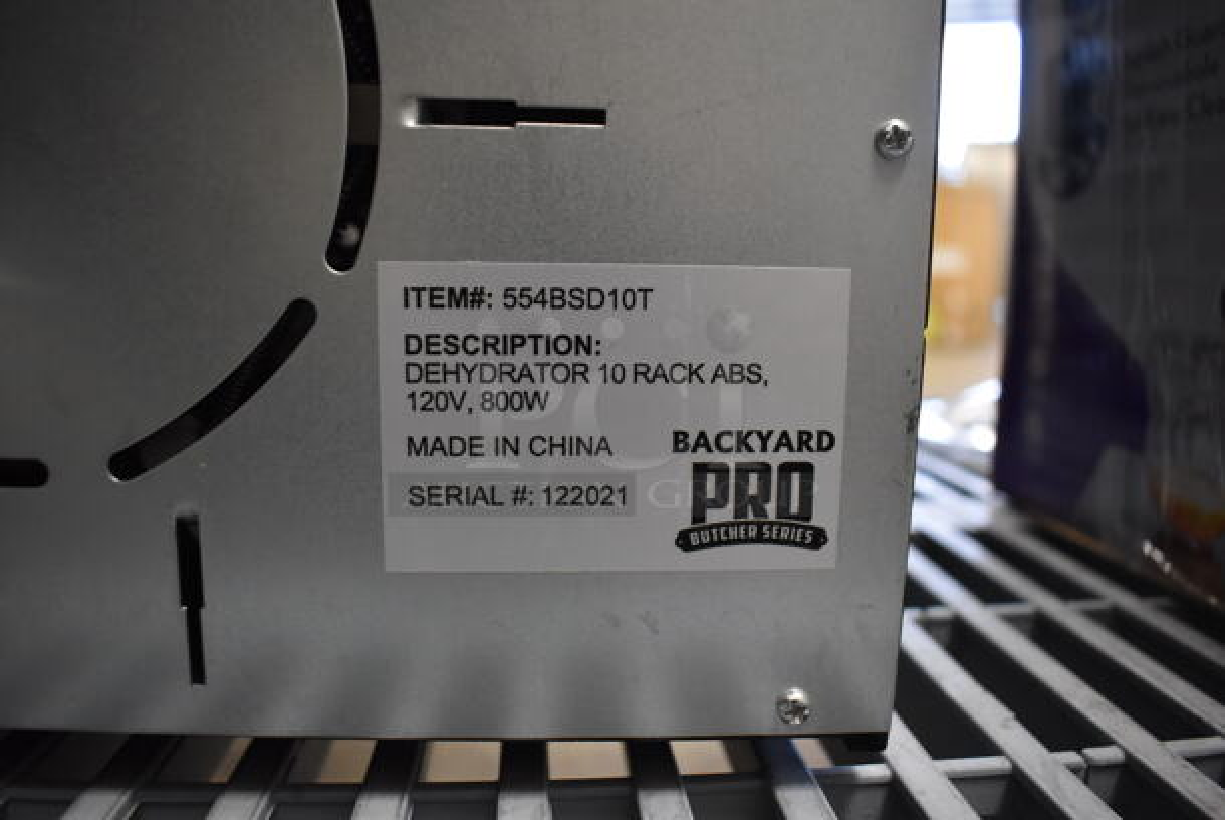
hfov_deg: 67.3
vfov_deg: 48.0
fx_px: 920
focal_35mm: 27
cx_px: 612
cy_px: 410
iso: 2000
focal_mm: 18
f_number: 4
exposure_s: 1/60
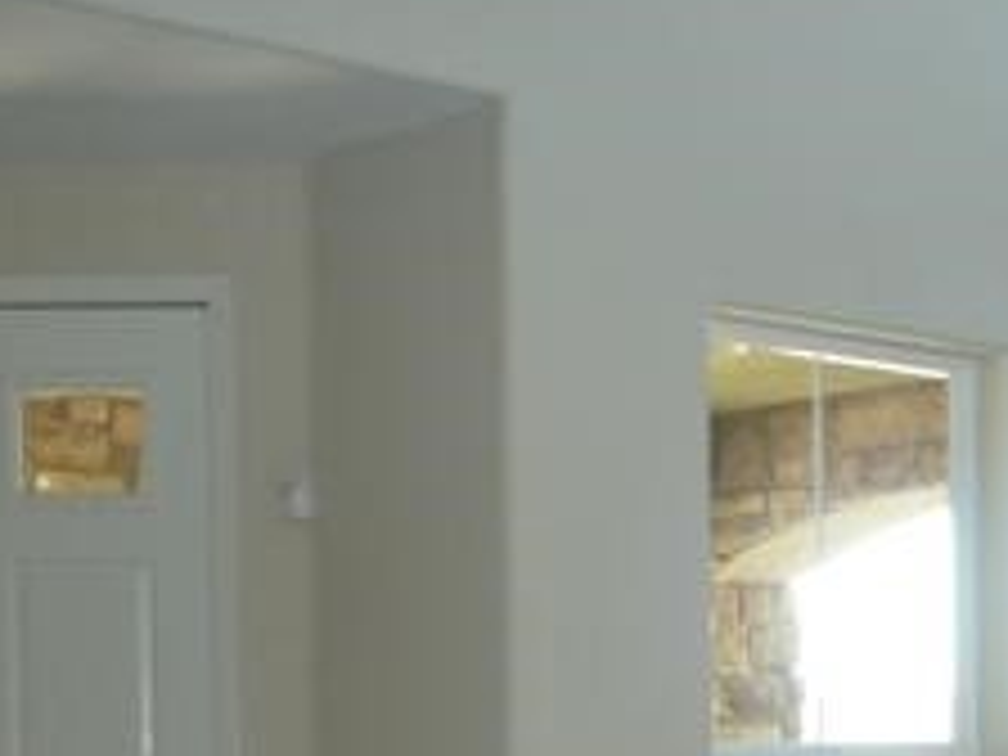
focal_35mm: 83
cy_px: 878
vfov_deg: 17.1
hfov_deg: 22.5
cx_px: 1058
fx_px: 2417
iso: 200
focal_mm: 5.2
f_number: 3.3
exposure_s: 1/50
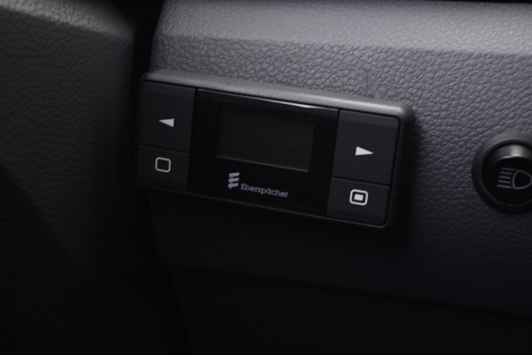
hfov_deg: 37.9
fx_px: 776
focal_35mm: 52
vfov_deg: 25.8
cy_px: 178
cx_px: 266
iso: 1600
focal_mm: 35
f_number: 6.3
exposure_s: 1/1.6
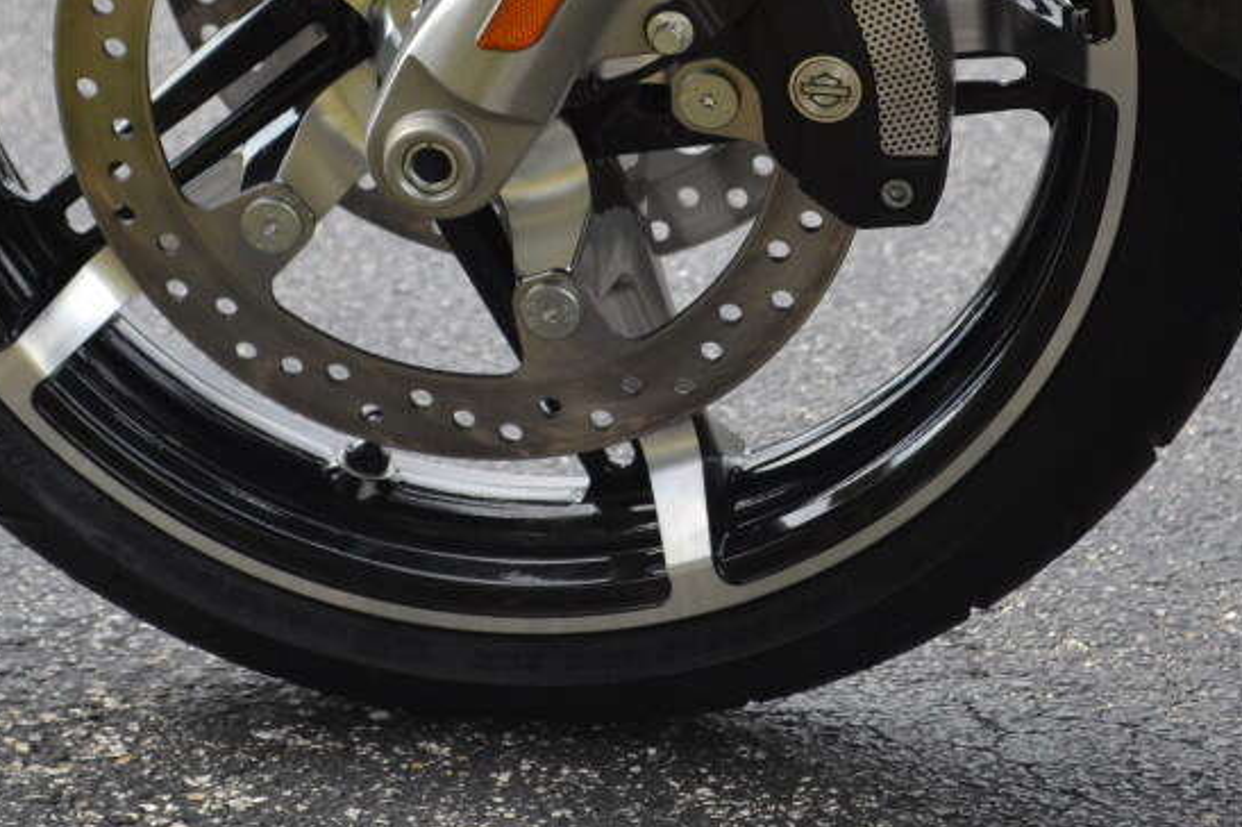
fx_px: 6244
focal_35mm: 181
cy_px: -77
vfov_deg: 7.5
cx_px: 438
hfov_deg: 11.4
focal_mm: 55
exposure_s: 1/125
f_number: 5.6
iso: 110
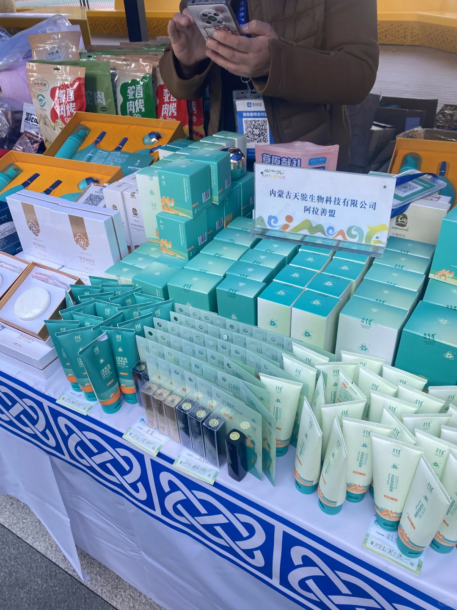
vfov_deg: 67.3
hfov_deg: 53.1
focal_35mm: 26
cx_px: 228
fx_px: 458
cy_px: 305
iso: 32
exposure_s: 1/304
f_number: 1.8
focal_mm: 4.25
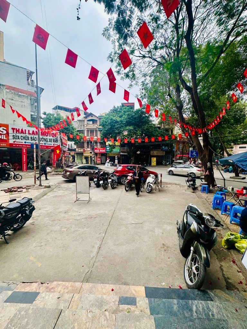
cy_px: 164
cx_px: 124
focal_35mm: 14
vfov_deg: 102.1
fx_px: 133
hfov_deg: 85.7
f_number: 2.2
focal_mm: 2.22
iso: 40
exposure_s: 1/171
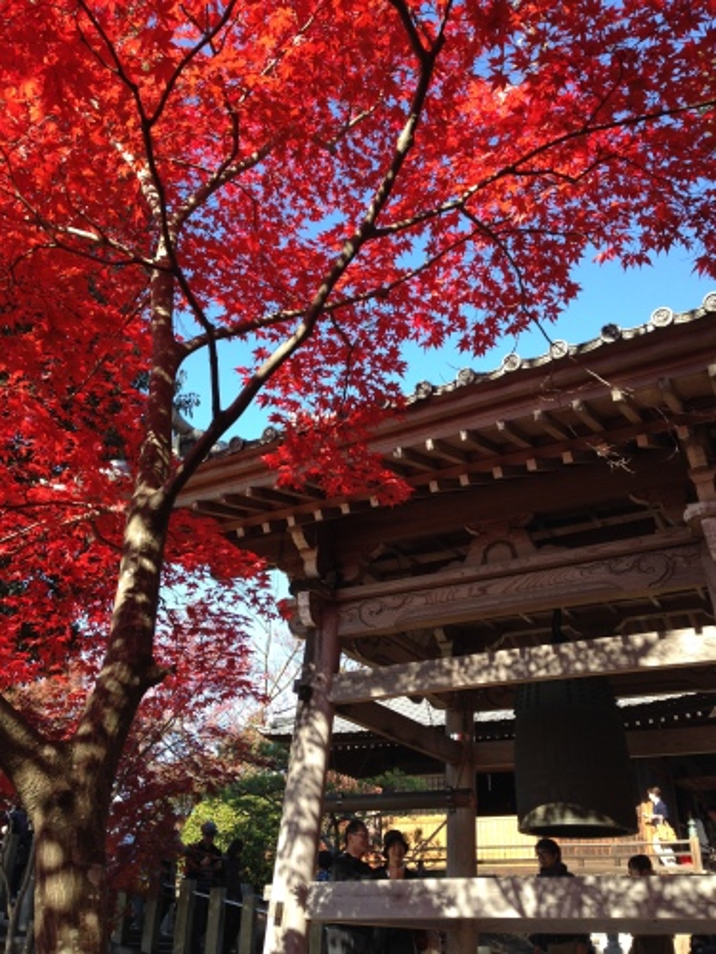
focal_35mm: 33
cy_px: 477
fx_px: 910
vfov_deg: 55.4
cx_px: 358
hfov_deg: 42.9
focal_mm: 4.12
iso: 50
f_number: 2.4
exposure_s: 1/337
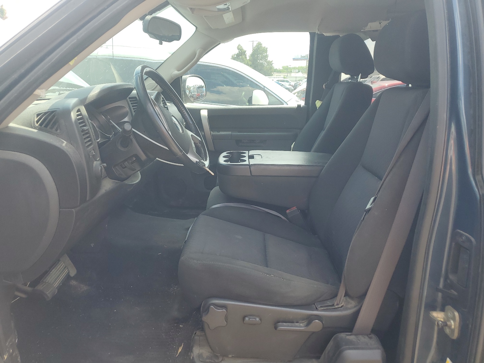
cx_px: 242
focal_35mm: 26
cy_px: 182
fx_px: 364
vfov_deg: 53.1
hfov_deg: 67.3
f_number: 1.5
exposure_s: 1/526
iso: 50
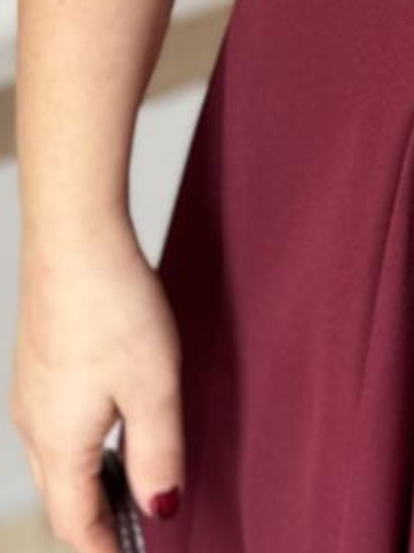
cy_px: -278
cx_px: 744
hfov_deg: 6.4
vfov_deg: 8.6
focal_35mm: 226
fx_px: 3604
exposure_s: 1/121
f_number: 1.78
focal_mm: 6.76
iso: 50
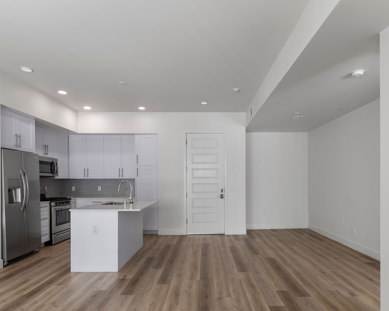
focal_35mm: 23
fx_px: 265
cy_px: 184
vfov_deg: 60.5
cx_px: 214
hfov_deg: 72.4
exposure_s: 1/8
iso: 200
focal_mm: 17
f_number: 8
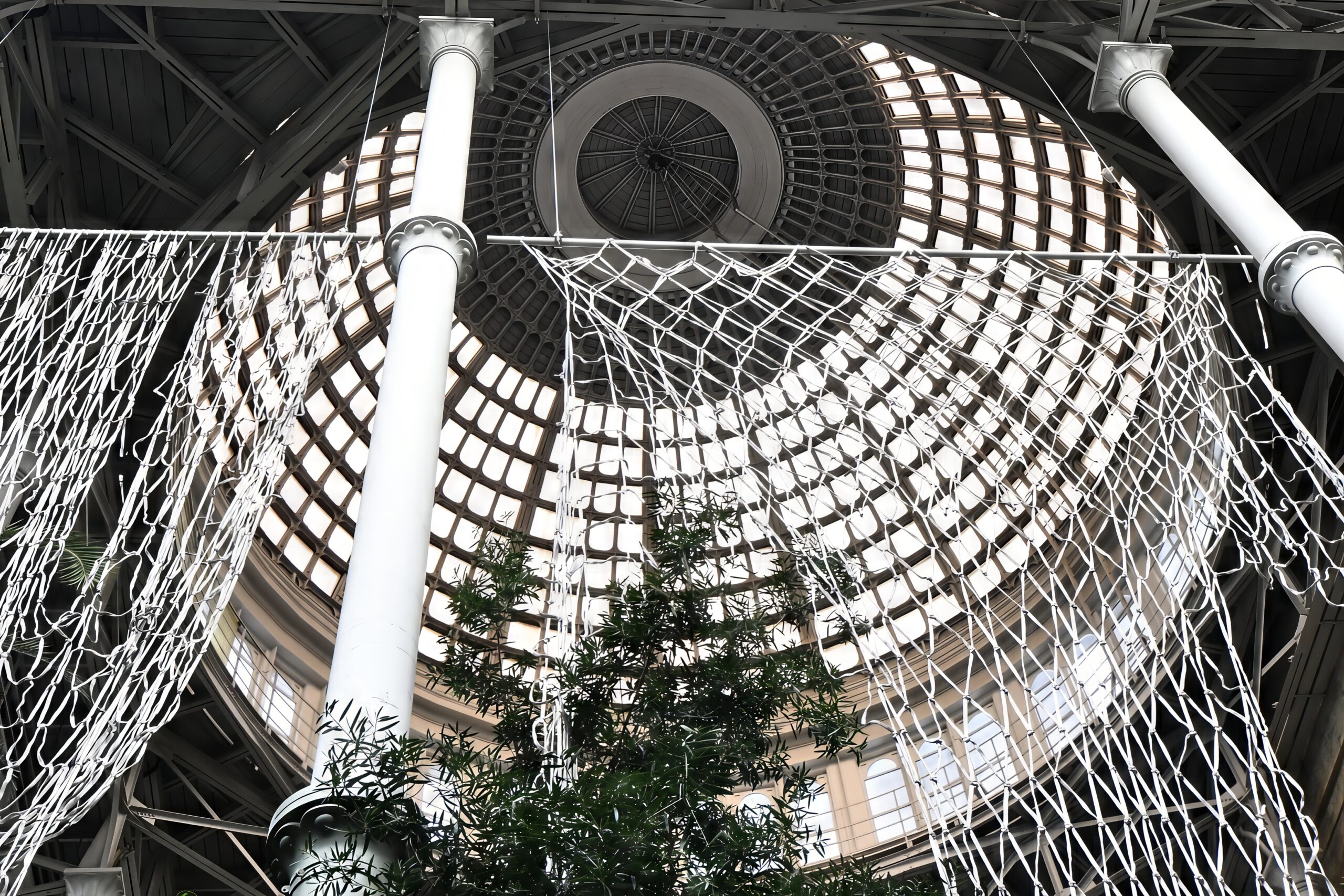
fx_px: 1344
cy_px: 448
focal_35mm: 36
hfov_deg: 53.1
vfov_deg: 36.9
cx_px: 672
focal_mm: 24
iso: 2000
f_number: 13
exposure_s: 1/100
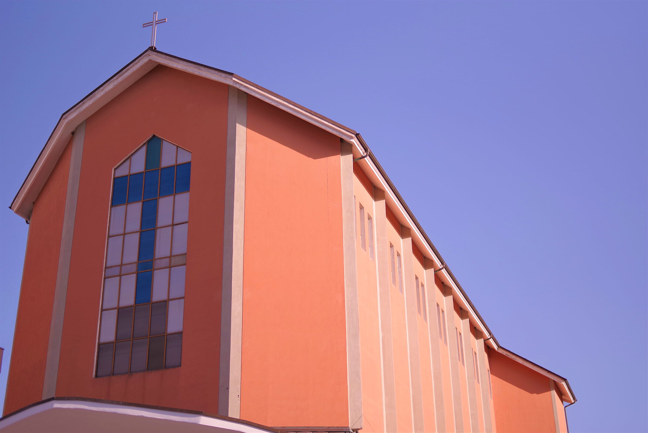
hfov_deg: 39.6
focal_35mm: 50
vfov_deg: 27.0
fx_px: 900
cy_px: 216
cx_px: 324
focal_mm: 50
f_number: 1.4
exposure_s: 1/6400
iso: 100
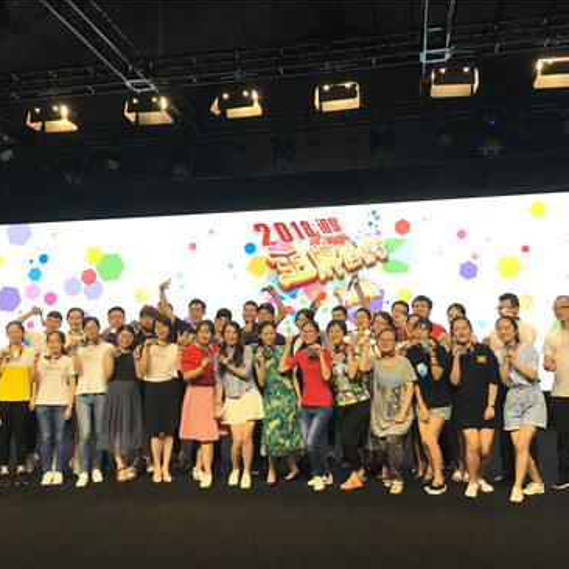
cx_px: 286
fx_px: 651
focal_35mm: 35
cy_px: 288
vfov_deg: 47.2
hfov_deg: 47.2
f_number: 2.2
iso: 25
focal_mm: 4.15
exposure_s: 1/33
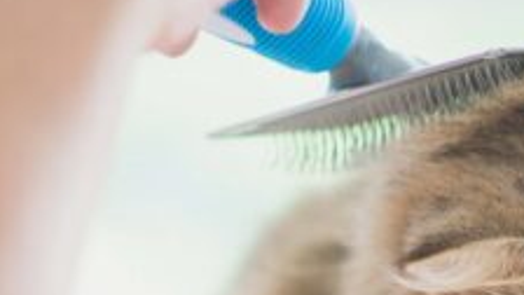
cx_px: 706
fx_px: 4238
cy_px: 434
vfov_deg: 4.0
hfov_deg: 7.0
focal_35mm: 305
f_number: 2.5
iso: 160
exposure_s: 1/500
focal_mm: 85
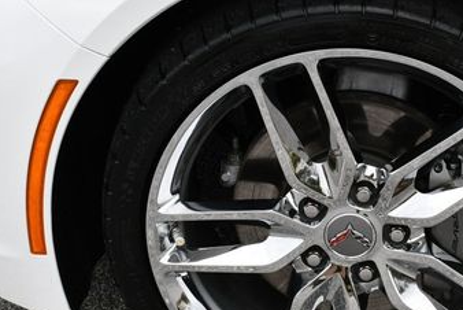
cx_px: 345
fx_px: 1364
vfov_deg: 12.9
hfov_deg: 19.1
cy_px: 204
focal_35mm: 106
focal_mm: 28
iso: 180
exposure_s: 1/250
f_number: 8
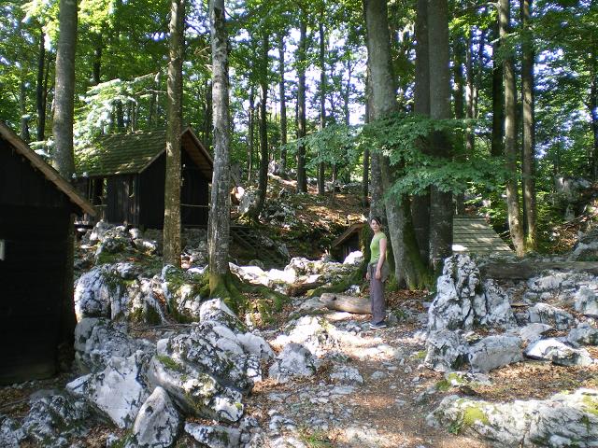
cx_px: 299
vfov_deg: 37.7
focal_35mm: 38
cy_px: 224
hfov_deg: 49.0
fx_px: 656
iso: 80
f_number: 3.1
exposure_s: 1/50
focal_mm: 6.3
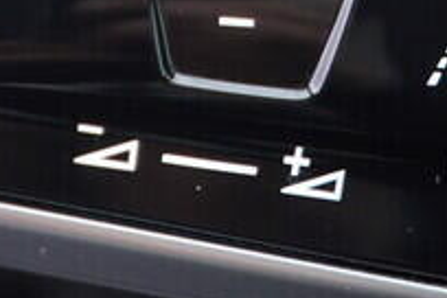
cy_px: -172
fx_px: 2247
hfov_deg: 11.4
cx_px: 193
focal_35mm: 181
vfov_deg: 7.4
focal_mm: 24
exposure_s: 1/40
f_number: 2.8
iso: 125
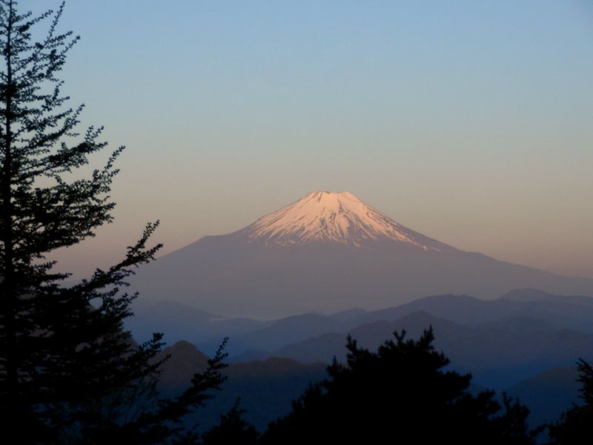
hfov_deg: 17.7
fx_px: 1902
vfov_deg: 13.3
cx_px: 296
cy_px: 222
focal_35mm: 111
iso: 80
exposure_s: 1/250
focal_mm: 19.6
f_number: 5.5
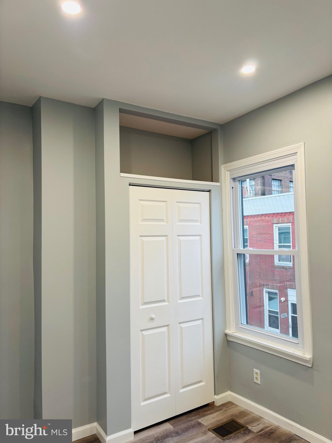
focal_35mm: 26
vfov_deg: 67.3
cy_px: 222
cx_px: 166
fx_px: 332
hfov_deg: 53.1
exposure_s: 1/60
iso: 64
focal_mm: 5.96
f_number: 1.6
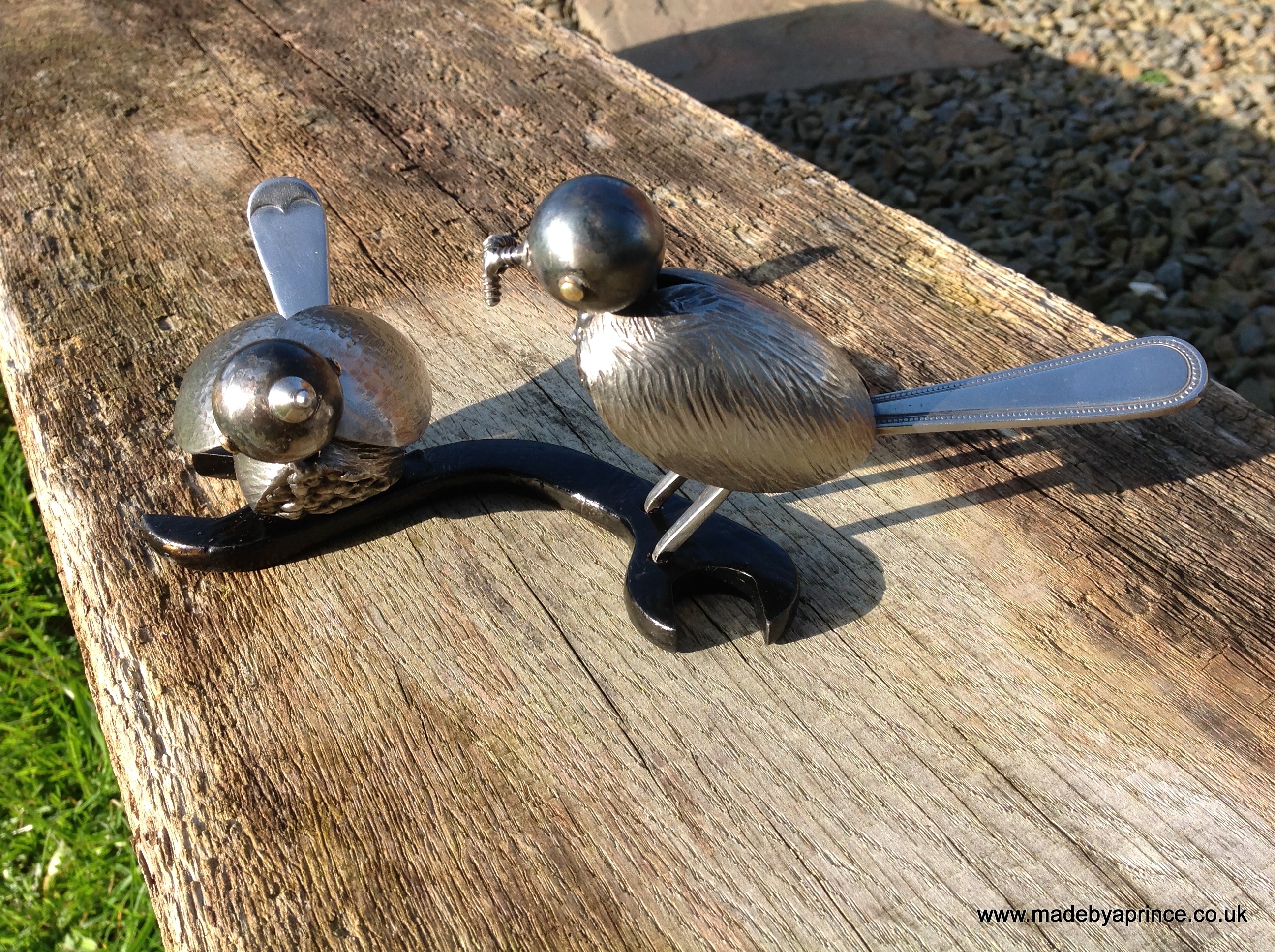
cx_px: 638
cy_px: 476
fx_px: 1287
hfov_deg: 52.7
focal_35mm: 35
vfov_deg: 40.6
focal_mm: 4.28
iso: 50
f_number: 2.4
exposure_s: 1/540
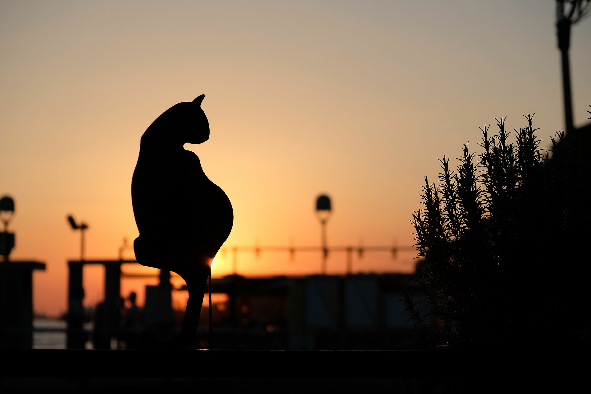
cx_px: 296
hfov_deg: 24.5
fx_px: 1362
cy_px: 197
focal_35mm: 83
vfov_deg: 16.5
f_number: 4
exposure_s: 1/1400
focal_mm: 55
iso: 400
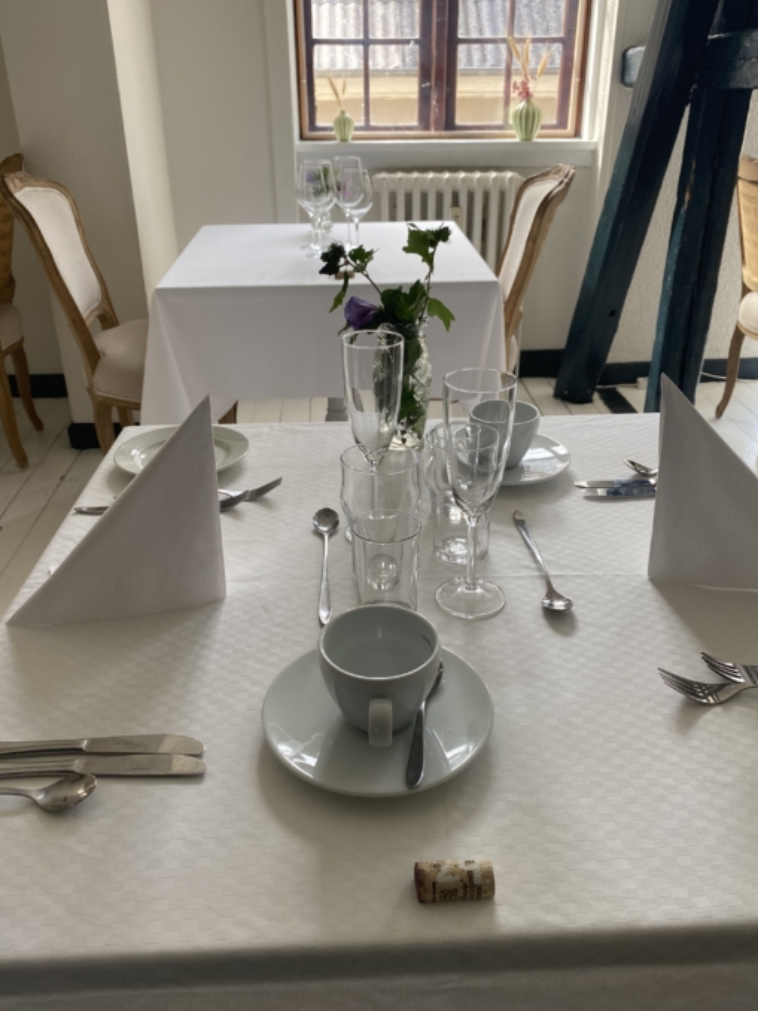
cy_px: 500
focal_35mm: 27
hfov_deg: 51.3
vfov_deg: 65.3
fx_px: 789
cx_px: 388
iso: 64
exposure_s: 1/122
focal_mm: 4.25
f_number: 1.8
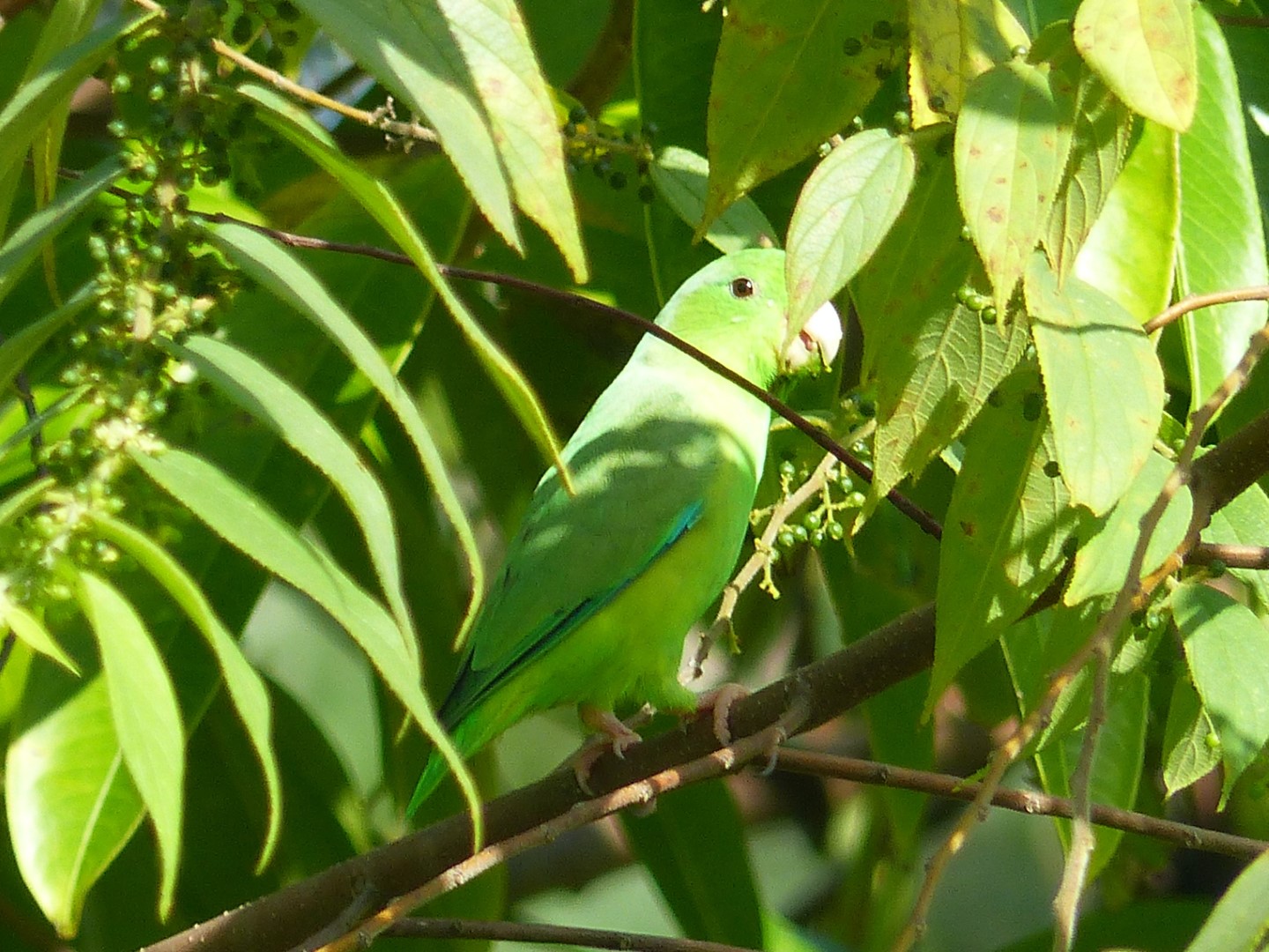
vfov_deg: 1.2
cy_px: 476
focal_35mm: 1200
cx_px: 634
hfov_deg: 1.7
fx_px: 43991
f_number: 4
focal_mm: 108
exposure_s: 1/320
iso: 100
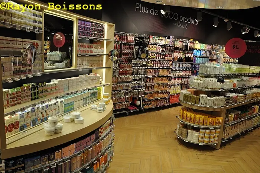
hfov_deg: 67.4
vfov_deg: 47.8
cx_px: 130
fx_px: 195
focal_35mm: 27
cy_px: 86
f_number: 6.3
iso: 800
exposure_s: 1/100
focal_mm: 18
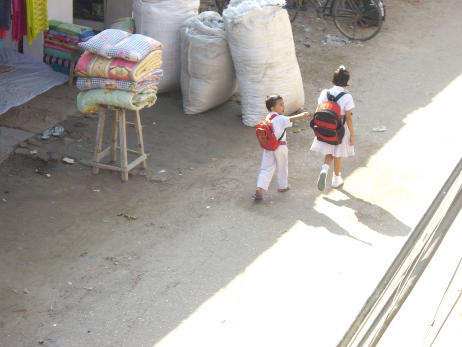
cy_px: 174
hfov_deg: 17.3
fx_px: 1521
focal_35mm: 114
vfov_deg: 13.0
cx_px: 231
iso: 200
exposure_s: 1/160
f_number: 5.2
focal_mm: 18.6
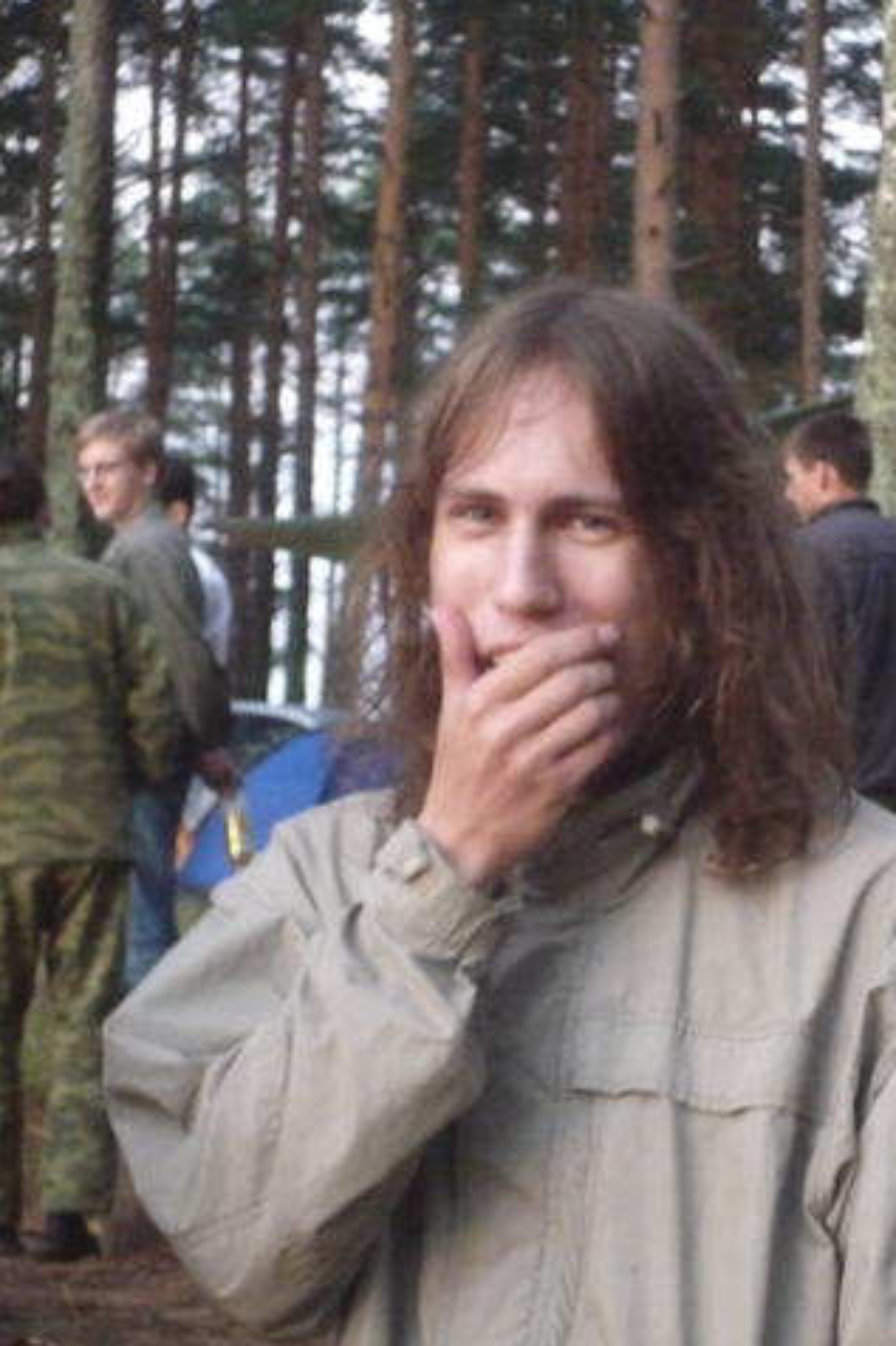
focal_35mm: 130
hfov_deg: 10.5
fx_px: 4856
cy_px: 673
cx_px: 630
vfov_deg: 15.8
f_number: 5.5
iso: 800
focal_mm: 16.4
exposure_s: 1/25
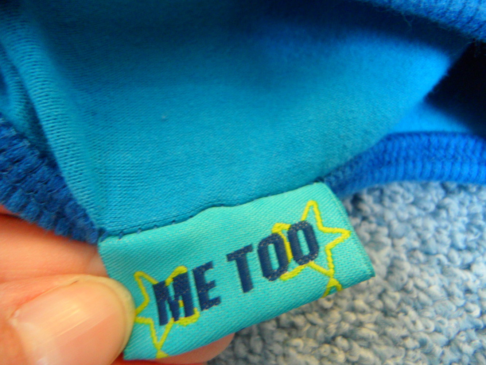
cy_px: 182
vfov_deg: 56.8
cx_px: 243
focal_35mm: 24
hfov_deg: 71.6
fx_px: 337
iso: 240
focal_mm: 4.1
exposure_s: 1/30
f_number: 2.9
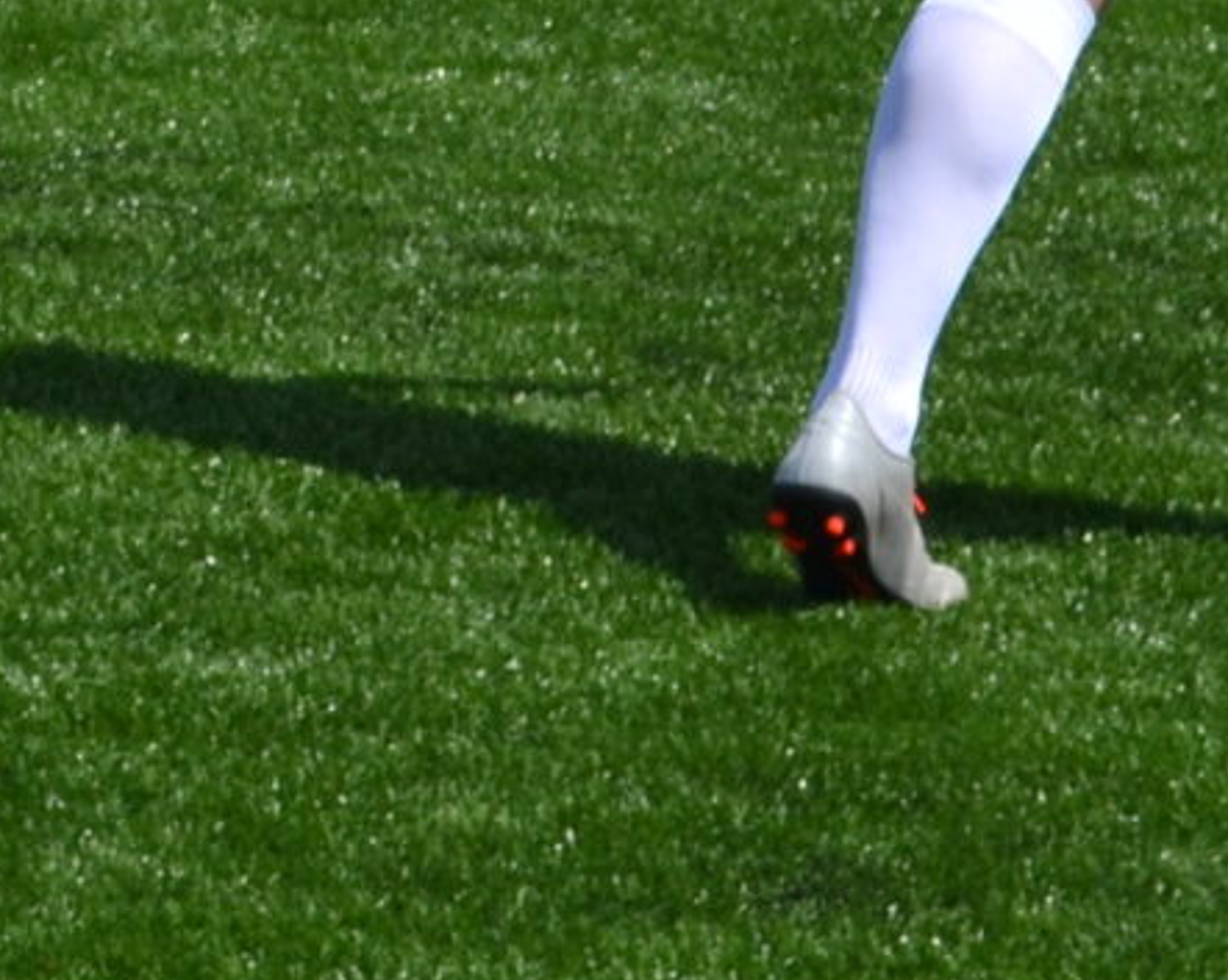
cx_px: -1595
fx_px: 11259
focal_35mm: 310
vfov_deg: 4.9
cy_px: -962
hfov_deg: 6.0
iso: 100
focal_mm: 38
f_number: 8
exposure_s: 1/250
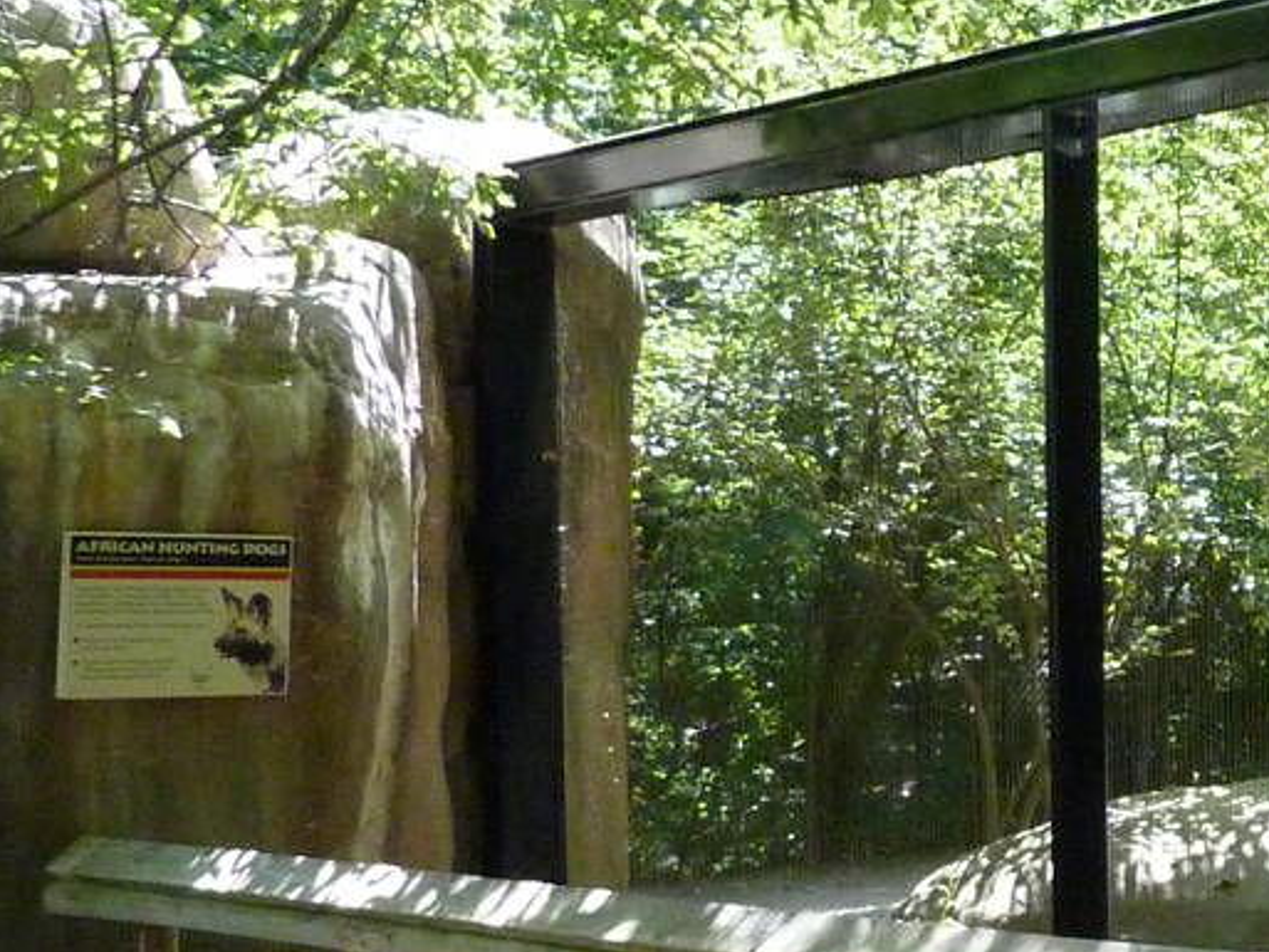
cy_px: 643
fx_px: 2860
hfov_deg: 21.0
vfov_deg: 18.8
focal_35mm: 78
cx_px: 1934
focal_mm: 4.1
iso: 400
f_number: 3.3
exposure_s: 1/200
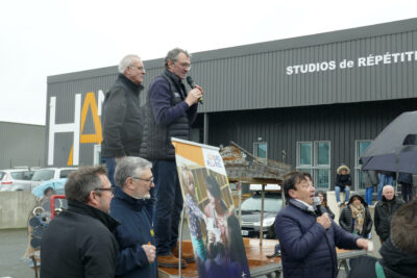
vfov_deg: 29.3
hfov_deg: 42.7
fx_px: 533
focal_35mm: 46
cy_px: 139
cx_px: 208
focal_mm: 16.9
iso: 250
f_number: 5.6
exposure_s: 1/80
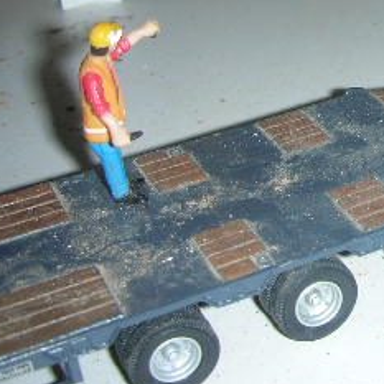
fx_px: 1067
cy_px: 49
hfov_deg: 19.1
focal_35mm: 85
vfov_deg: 20.1
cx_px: 475
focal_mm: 5.8
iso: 50
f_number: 3
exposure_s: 1/60.1
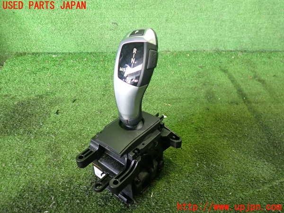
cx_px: 142
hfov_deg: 60.0
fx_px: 246
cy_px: 106
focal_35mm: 30
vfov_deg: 46.8
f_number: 2.3
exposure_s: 1/30
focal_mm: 5.4
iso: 500
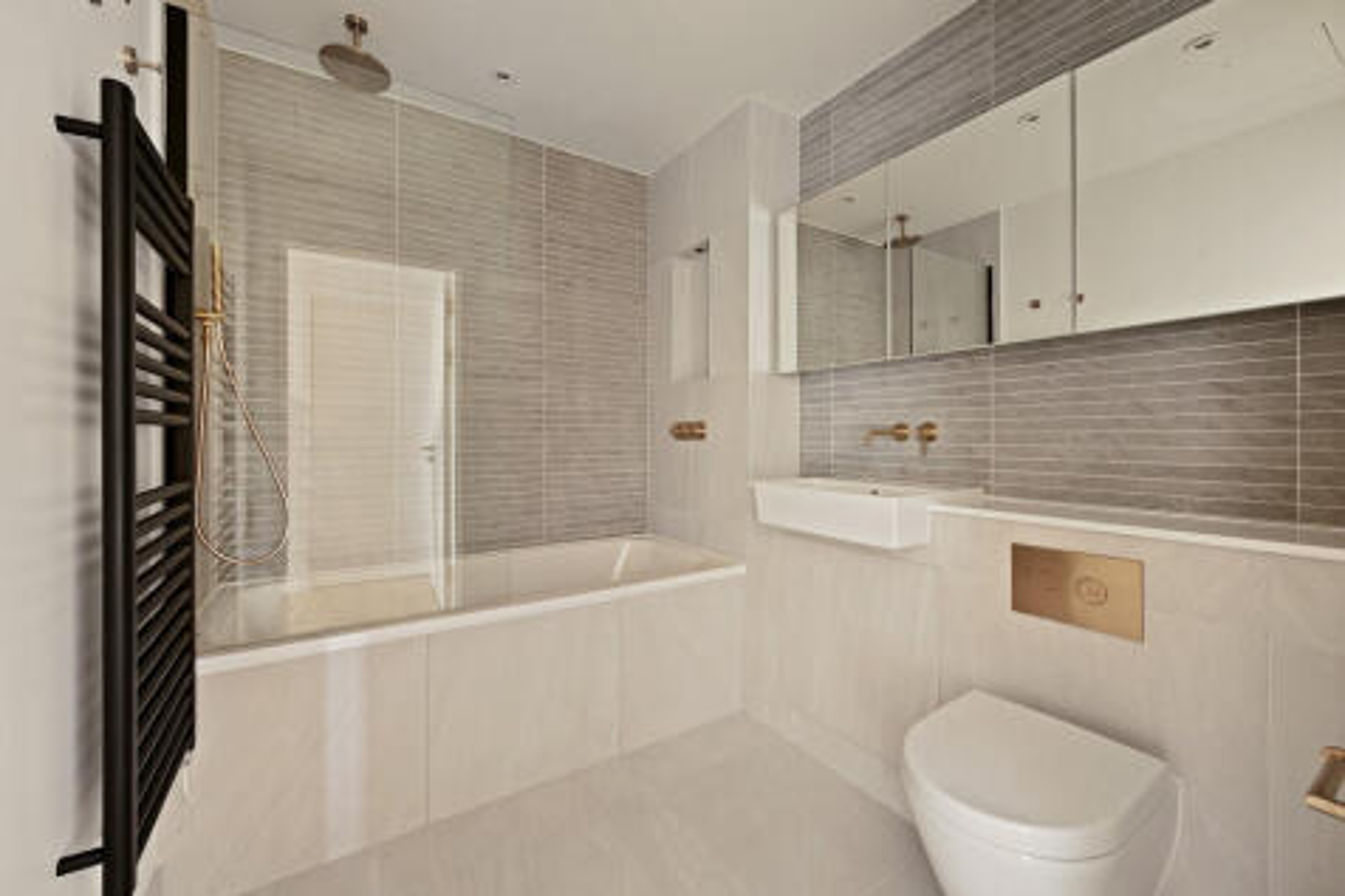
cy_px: 448
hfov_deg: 104.3
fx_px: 523
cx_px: 672
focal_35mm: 14
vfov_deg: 81.2
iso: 250
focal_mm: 14
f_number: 6.3
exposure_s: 2
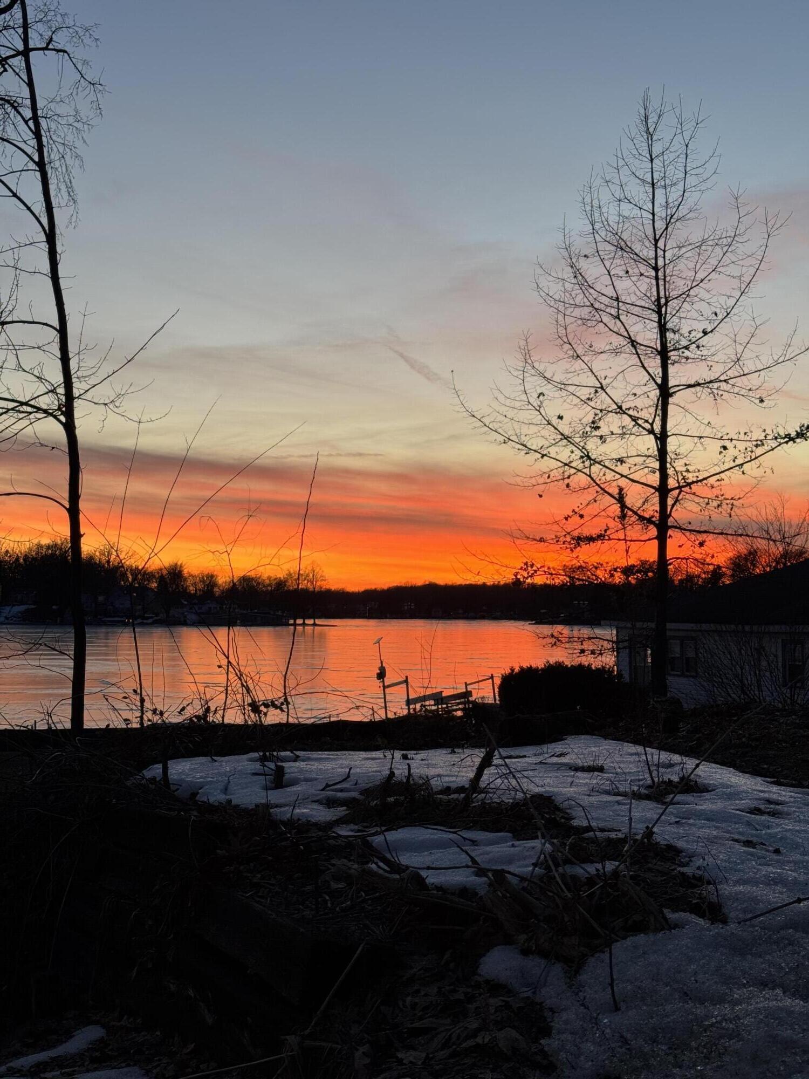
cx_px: 404
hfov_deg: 30.3
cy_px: 540
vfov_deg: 39.7
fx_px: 1496
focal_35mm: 48
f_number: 1.78
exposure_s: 1/121
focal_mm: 6.76
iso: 80
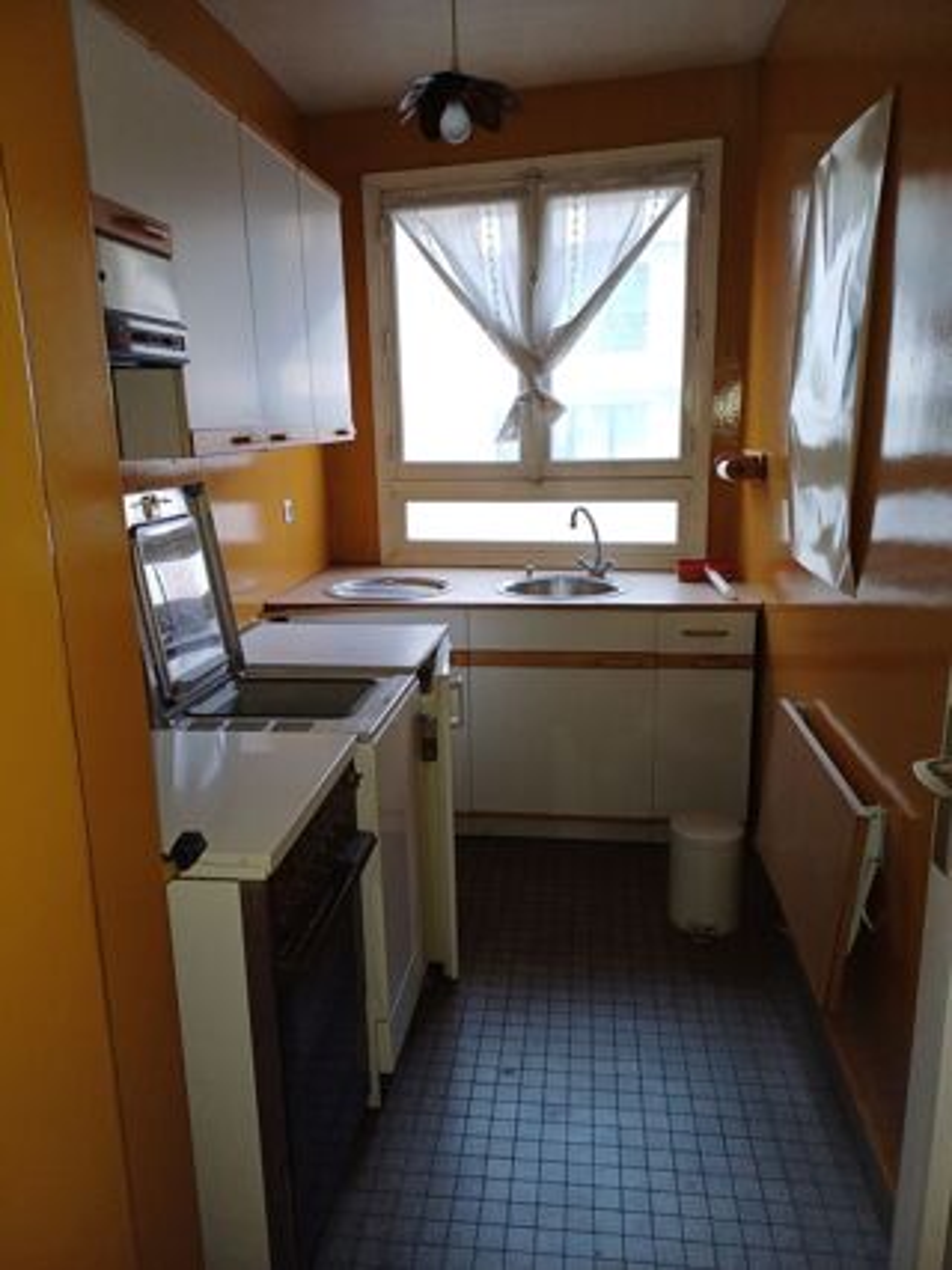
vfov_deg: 69.4
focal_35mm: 25
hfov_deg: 54.9
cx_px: 476
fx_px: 917
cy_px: 635
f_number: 1.8
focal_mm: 4.65
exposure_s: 1/50
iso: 125
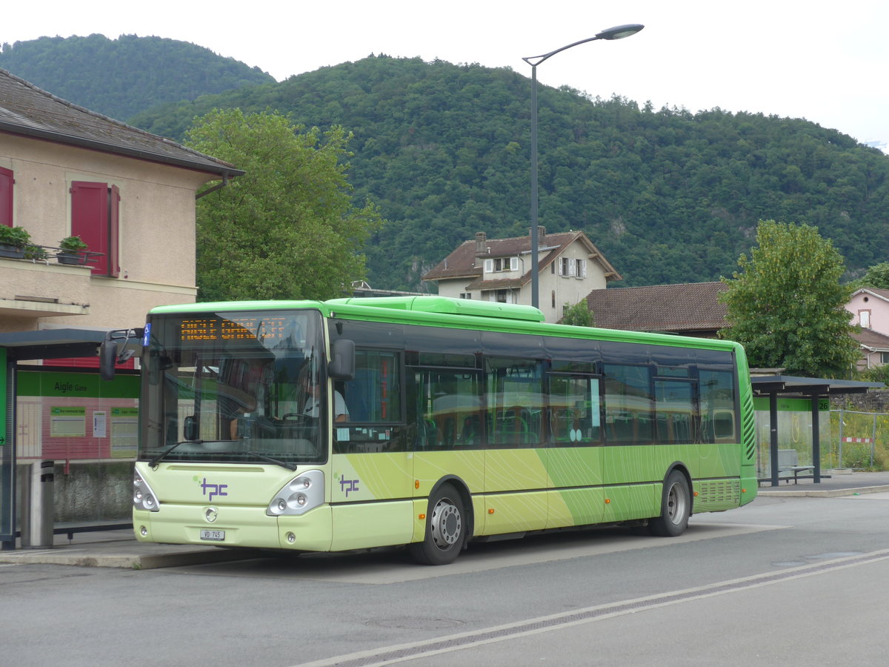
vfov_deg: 19.9
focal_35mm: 74
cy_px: 334
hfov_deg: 26.3
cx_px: 444
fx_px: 1900
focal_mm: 15
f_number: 4.2
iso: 80
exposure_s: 1/125
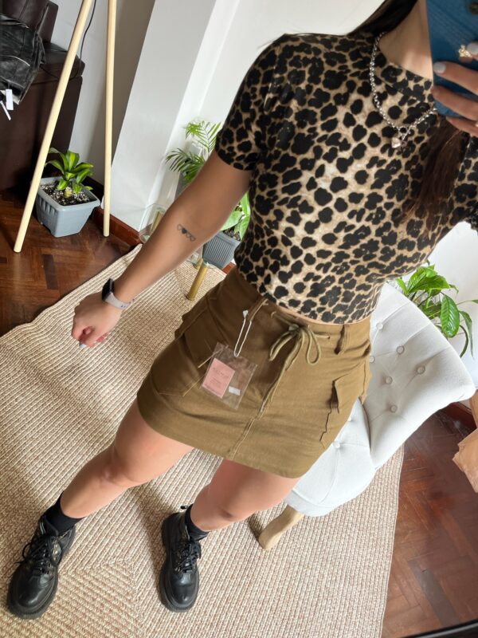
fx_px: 479
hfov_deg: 53.1
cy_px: 319
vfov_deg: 67.3
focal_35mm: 26
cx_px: 239
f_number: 1.6
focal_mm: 5.1
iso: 125
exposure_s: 1/108
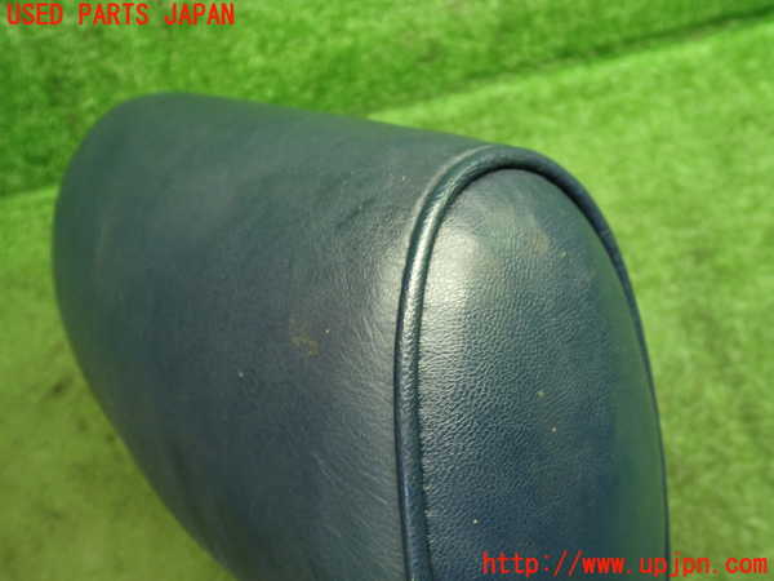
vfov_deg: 46.8
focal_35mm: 30
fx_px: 671
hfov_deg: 60.0
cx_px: 387
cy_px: 290
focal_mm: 5.4
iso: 400
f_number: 2.3
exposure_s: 1/30
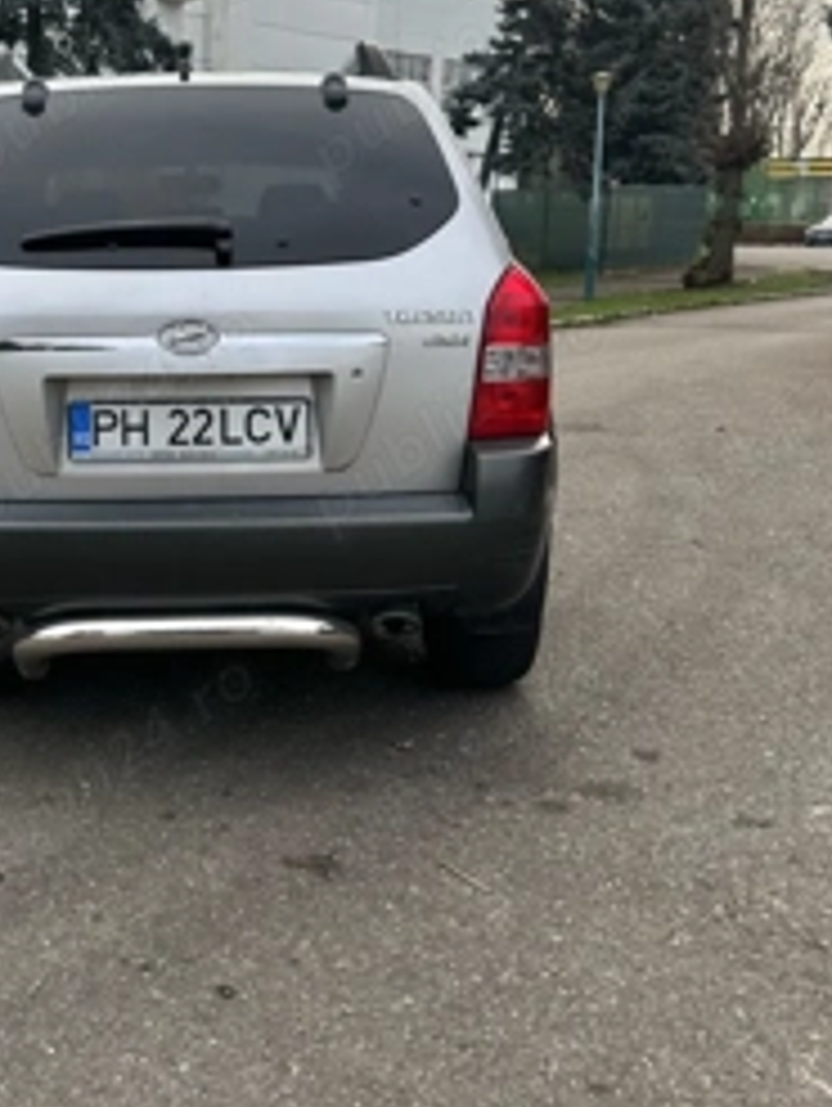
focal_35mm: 39
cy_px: 472
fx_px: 1248
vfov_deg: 47.7
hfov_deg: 36.0
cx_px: 198
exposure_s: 1/872
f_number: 1.78
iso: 80
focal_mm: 6.86
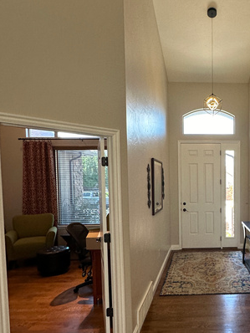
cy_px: 193
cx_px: 217
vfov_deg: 64.9
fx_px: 260
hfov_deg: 47.2
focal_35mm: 27
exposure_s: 1/120
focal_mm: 2.22
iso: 160
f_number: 2.2
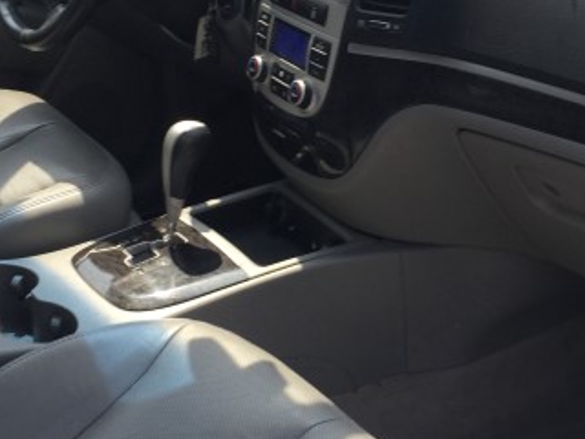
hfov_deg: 33.2
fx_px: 980
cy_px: 166
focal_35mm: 58
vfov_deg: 25.2
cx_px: 261
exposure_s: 1/455
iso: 32
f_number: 2.2
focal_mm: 4.15
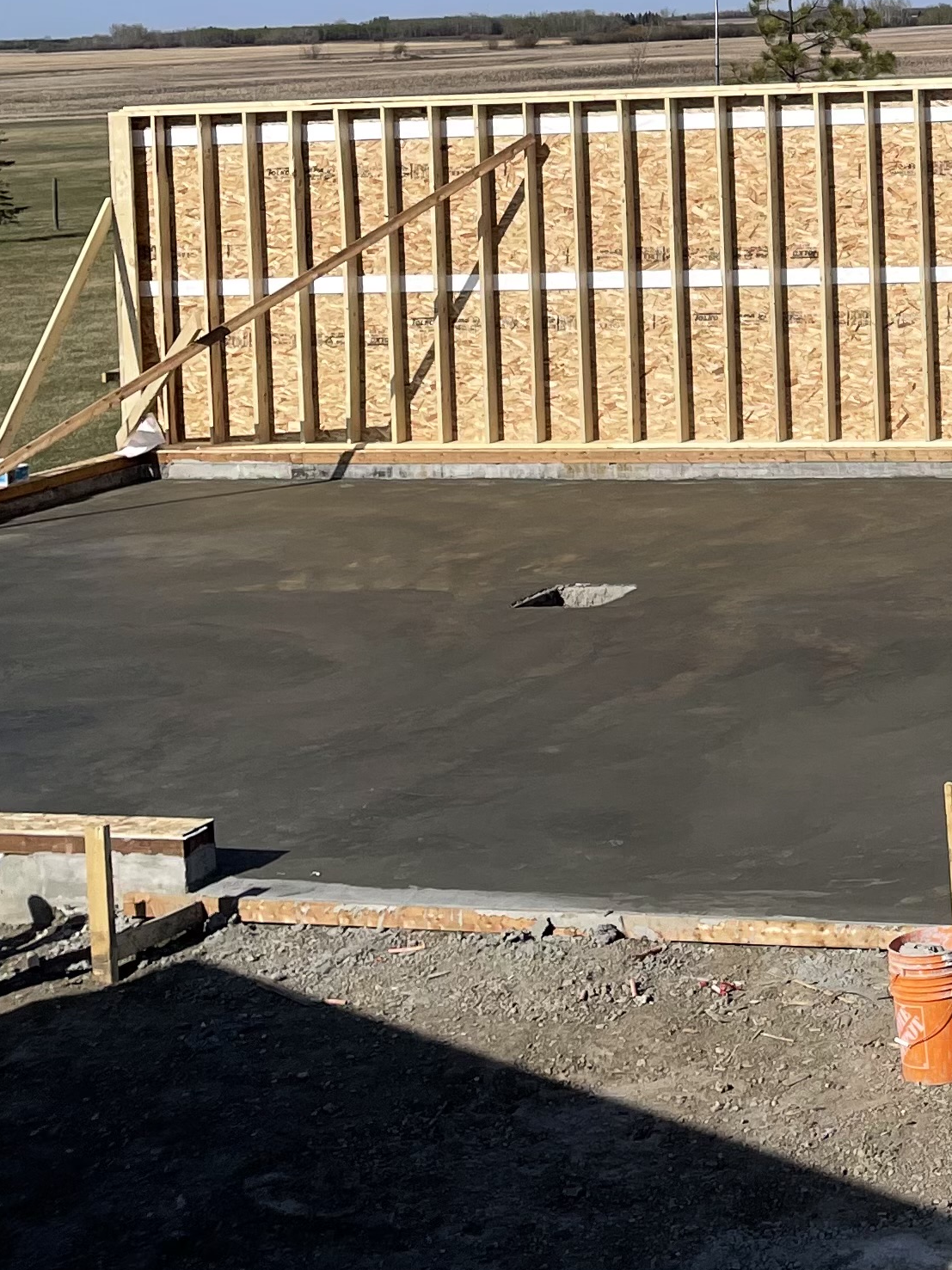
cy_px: 16
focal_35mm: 71
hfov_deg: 19.0
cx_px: 1284
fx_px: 2605
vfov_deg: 26.1
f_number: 1.6
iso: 32
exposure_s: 1/5051
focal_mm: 4.2
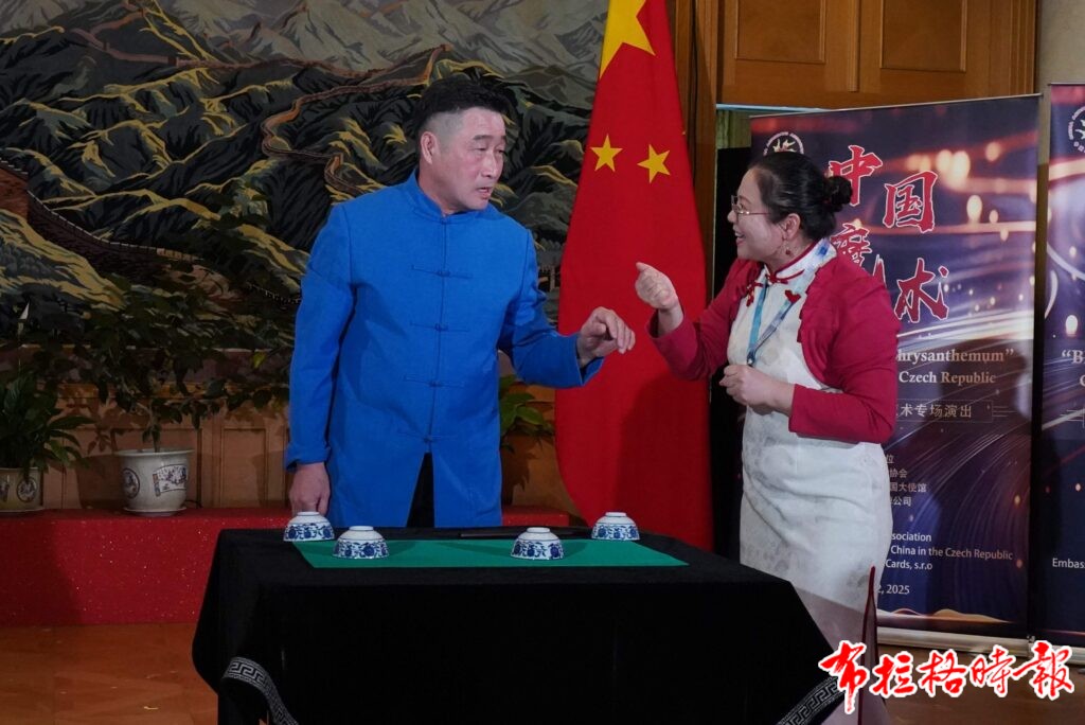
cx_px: 542
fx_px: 1055
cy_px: 362
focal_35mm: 35
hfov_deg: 54.4
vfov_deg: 37.9
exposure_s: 1/320
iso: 8000
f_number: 6.3
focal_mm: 35
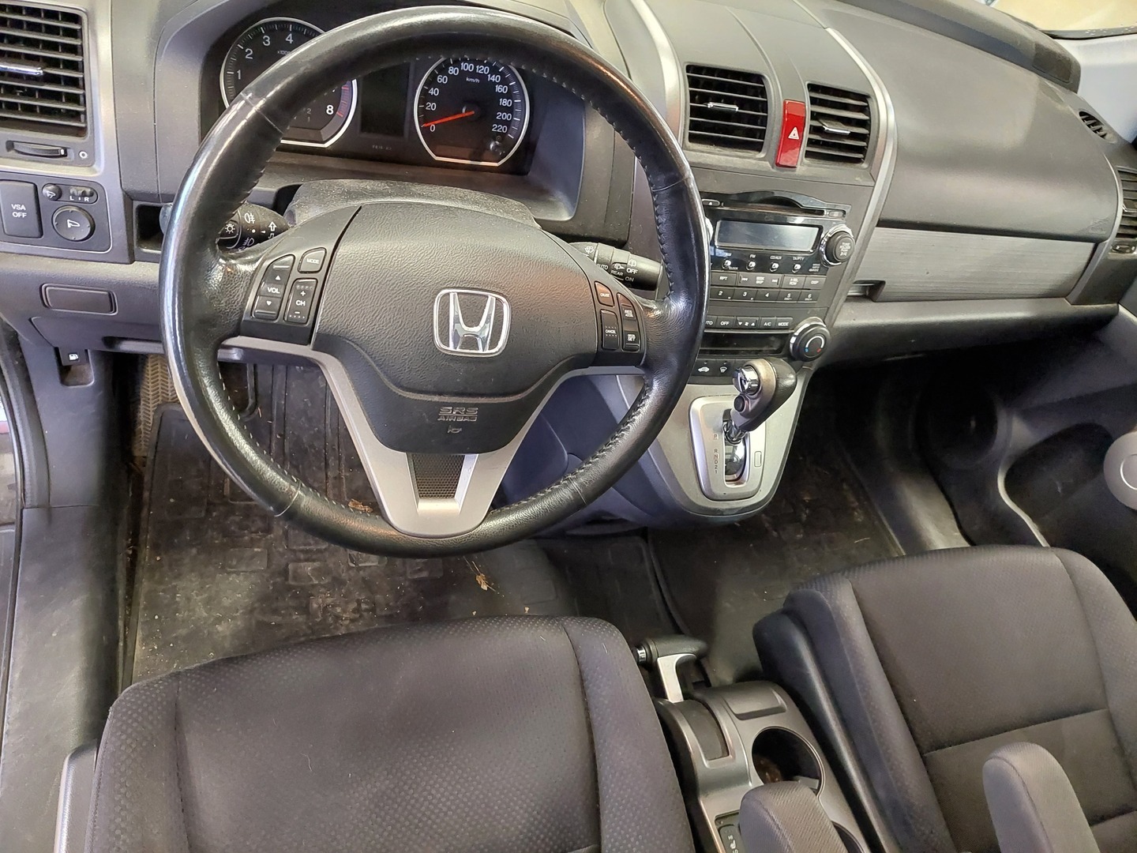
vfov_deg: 54.9
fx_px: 821
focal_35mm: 25
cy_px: 426
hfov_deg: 69.4
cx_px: 568
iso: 800
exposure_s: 1/25
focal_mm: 5.23
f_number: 1.8
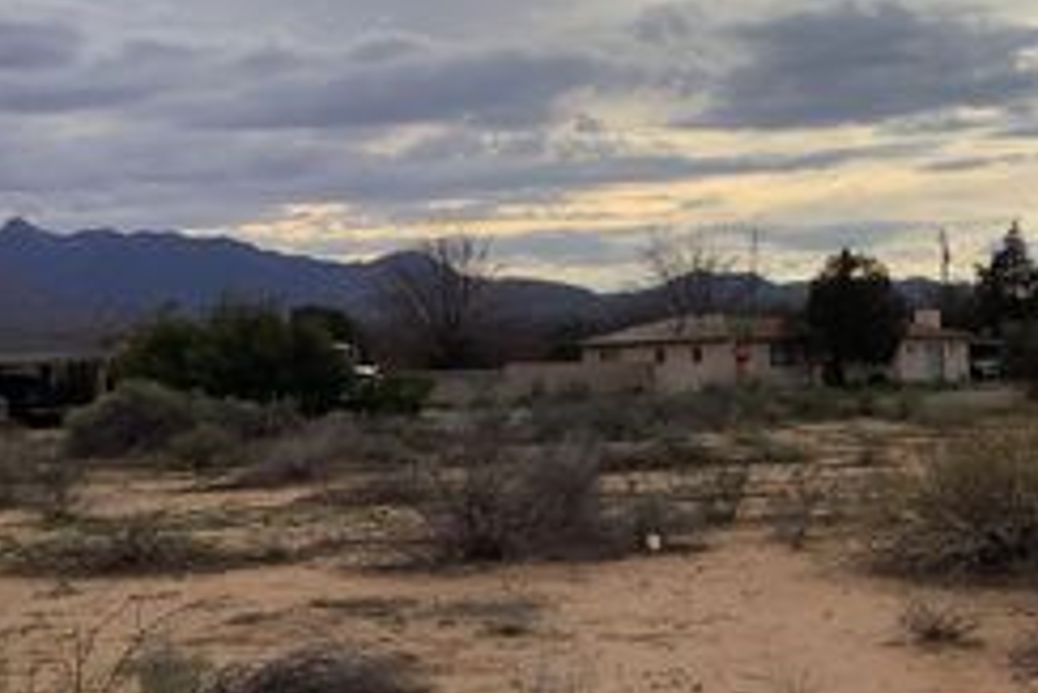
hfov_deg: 29.4
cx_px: 915
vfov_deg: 20.6
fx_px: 1904
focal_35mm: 66
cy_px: 406
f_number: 2.4
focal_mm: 3.3
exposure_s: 1/1894
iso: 25
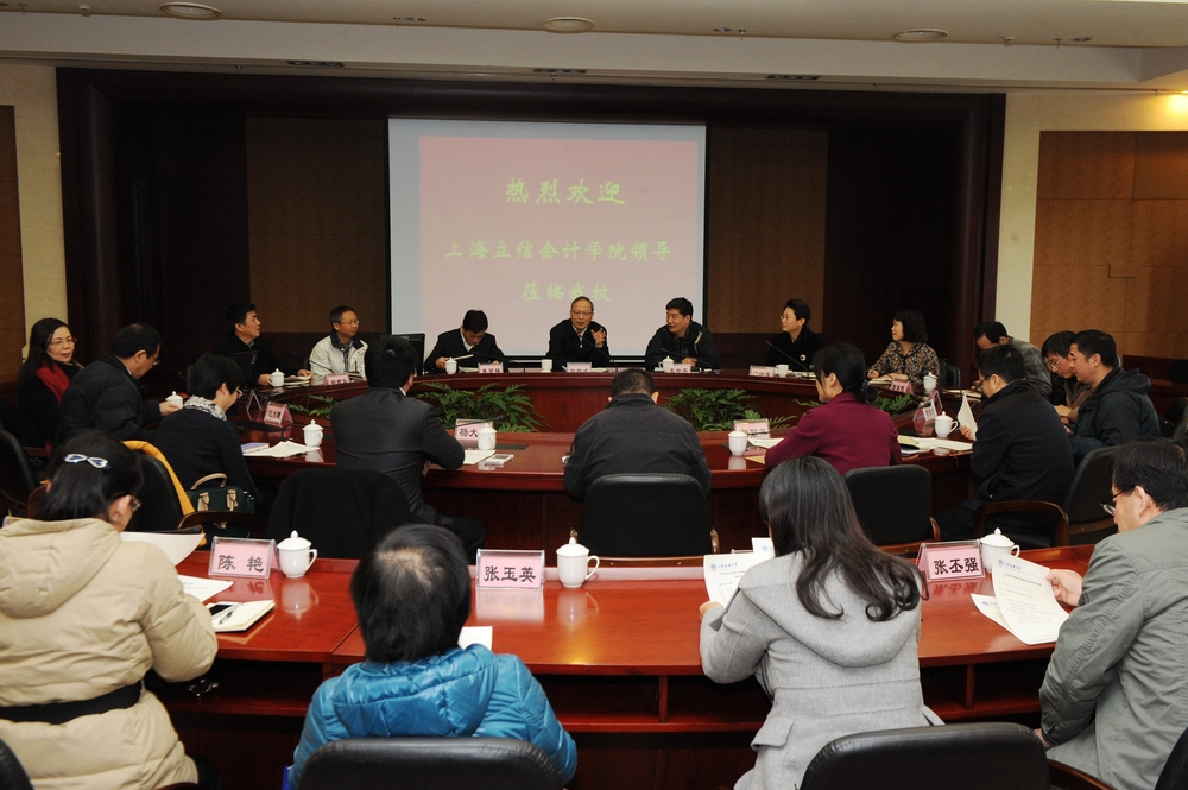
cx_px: 594
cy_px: 395
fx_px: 1121
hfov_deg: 55.8
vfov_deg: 38.8
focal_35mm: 34
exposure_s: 1/60
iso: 1250
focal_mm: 34
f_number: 8
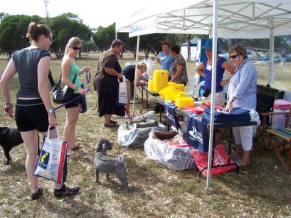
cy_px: 109
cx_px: 146
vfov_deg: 41.8
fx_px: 286
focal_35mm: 34
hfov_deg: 54.0
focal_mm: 5.6
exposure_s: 1/180
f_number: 5.6
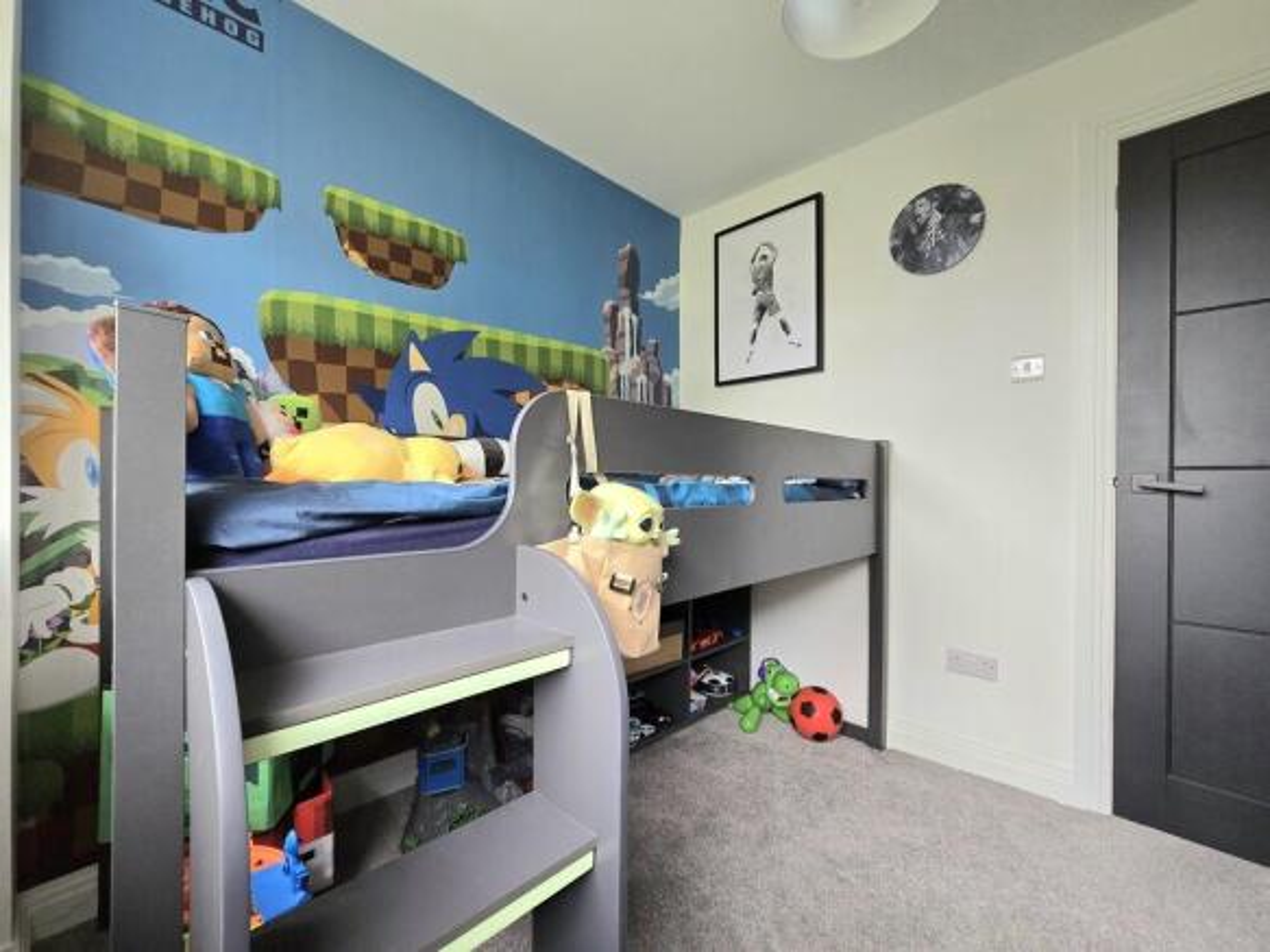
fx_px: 477
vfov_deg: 89.9
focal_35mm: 13
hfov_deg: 106.2
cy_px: 476
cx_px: 635
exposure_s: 1/50.3
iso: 250
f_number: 2.2
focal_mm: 2.2
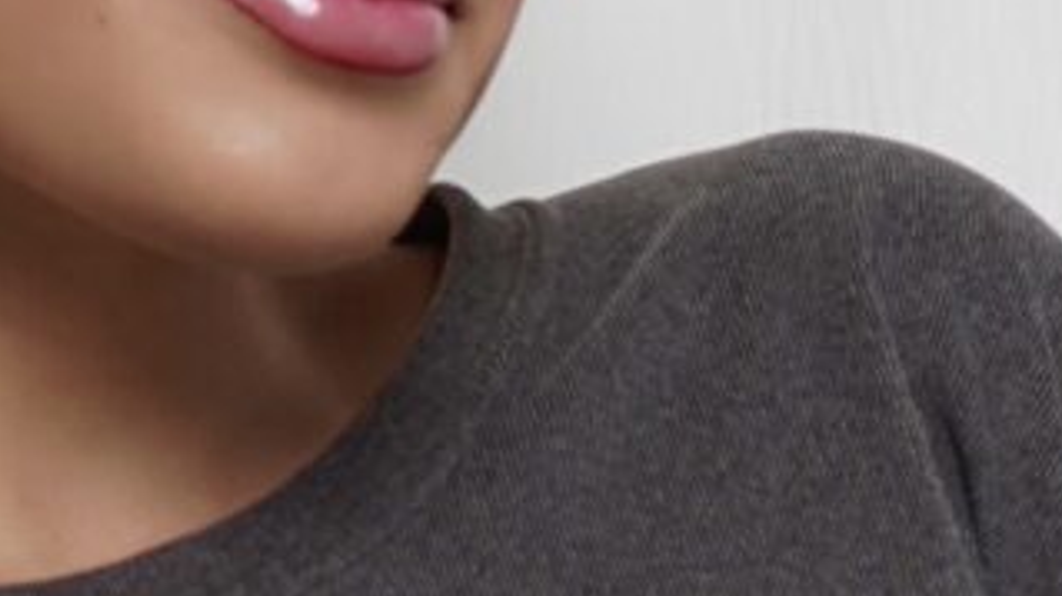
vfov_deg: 4.4
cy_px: 1781
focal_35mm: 265
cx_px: -42
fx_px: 7464
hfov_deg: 8.1
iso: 160
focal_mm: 21
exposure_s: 1/160
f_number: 5.6
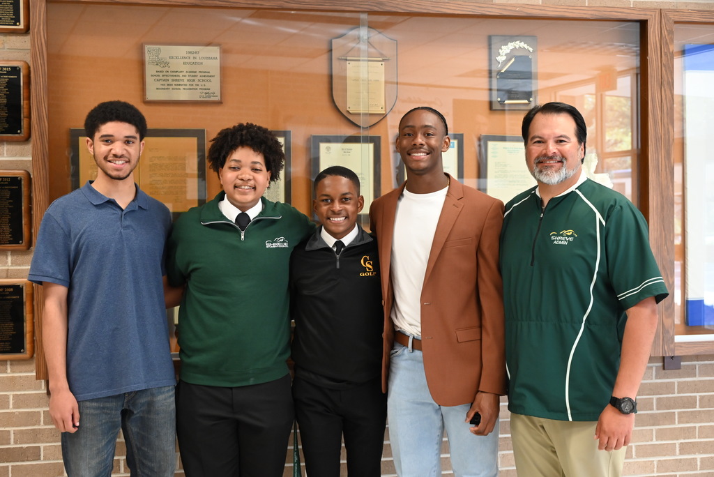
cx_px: 357
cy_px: 238
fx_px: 952
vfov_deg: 28.1
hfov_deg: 41.1
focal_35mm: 48
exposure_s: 1/125
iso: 2500
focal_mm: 48
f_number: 5.6
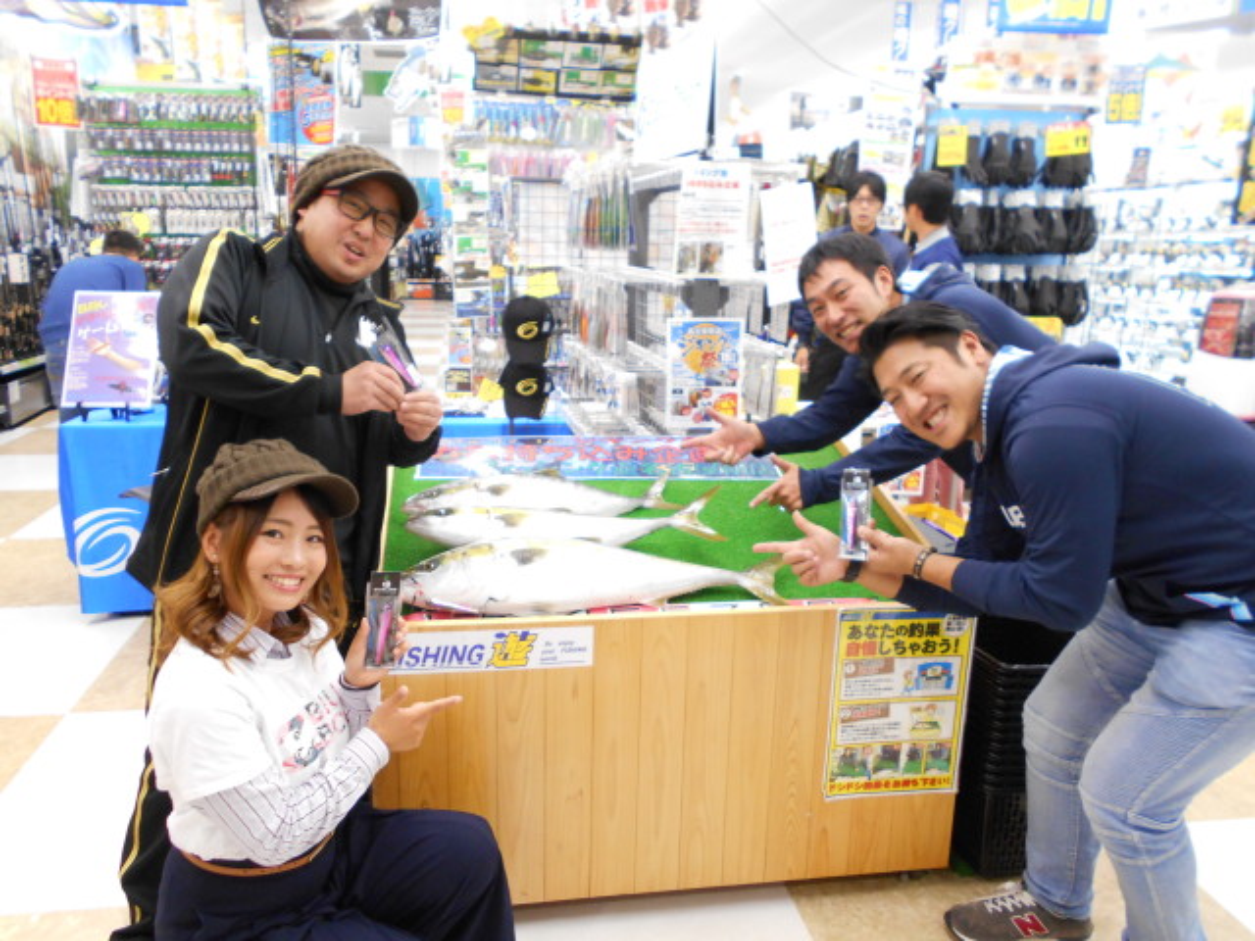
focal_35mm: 26
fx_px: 943
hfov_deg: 67.3
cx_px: 628
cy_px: 470
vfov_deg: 53.1
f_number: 3.2
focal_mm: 4.6
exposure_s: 1/30
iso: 280
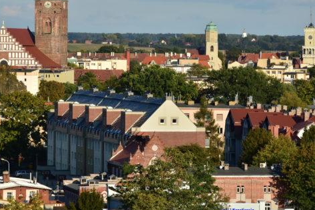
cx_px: 147
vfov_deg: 5.9
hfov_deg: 8.9
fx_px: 2027
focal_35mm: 232
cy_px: 91
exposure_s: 1/1250
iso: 400
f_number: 9
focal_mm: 105
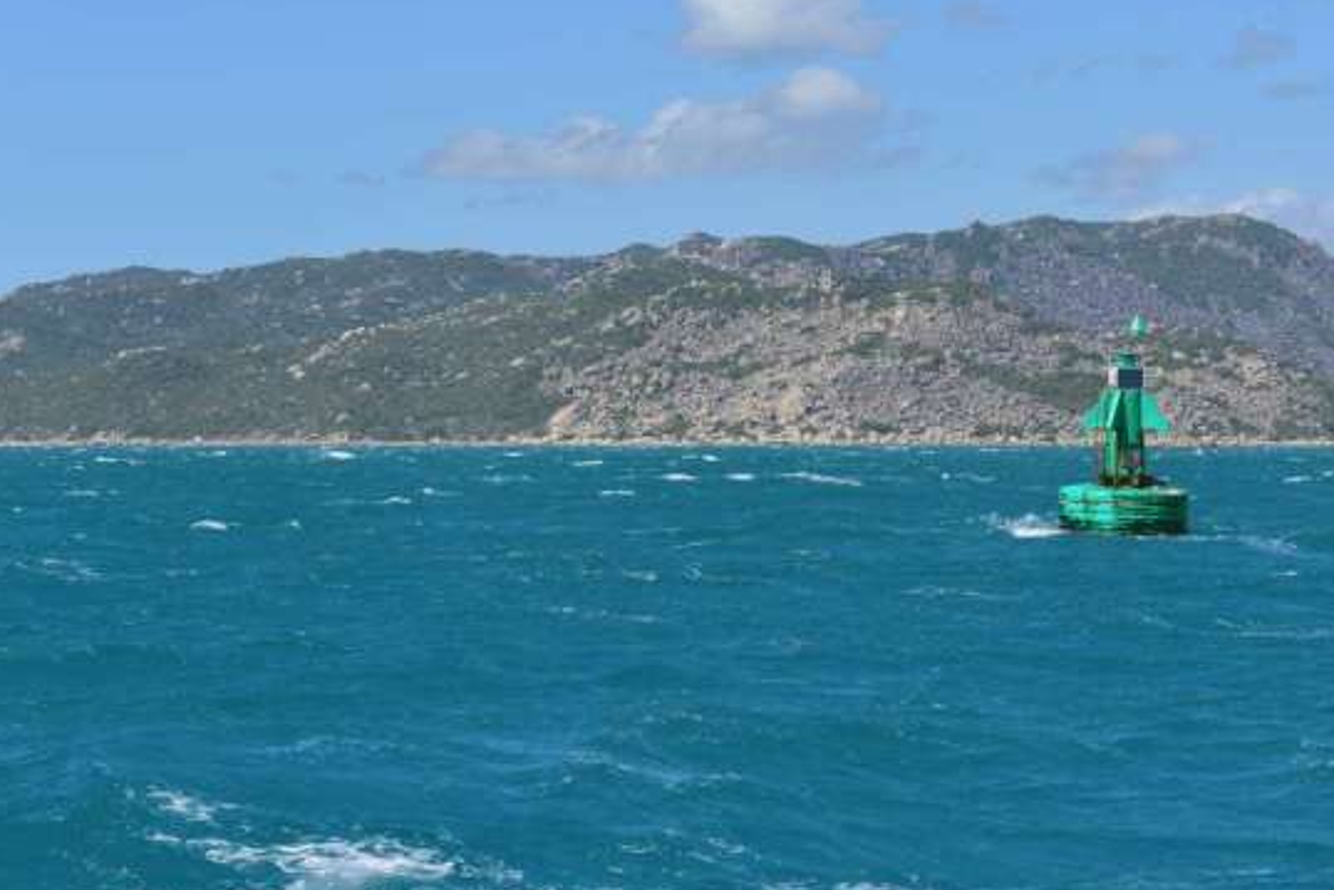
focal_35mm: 104
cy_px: 414
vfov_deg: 13.2
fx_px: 3855
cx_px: 940
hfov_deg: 19.5
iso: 250
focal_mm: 70
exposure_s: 1/500
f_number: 11
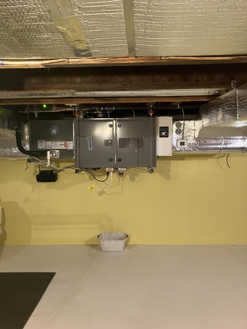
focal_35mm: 28
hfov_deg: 49.7
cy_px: 164
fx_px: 266
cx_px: 124
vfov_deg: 63.4
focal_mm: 3.99
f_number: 1.8
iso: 500
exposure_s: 1/30
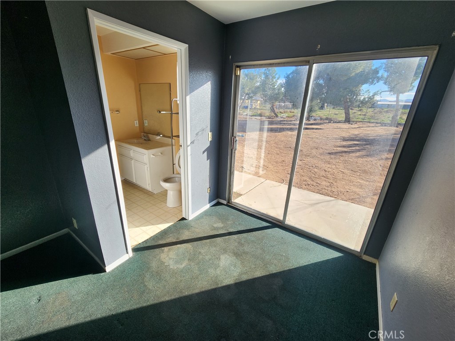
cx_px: 228
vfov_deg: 89.9
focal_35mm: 13
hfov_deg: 106.2
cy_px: 170
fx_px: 171
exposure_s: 1/471
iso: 50
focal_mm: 2.2
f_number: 2.2
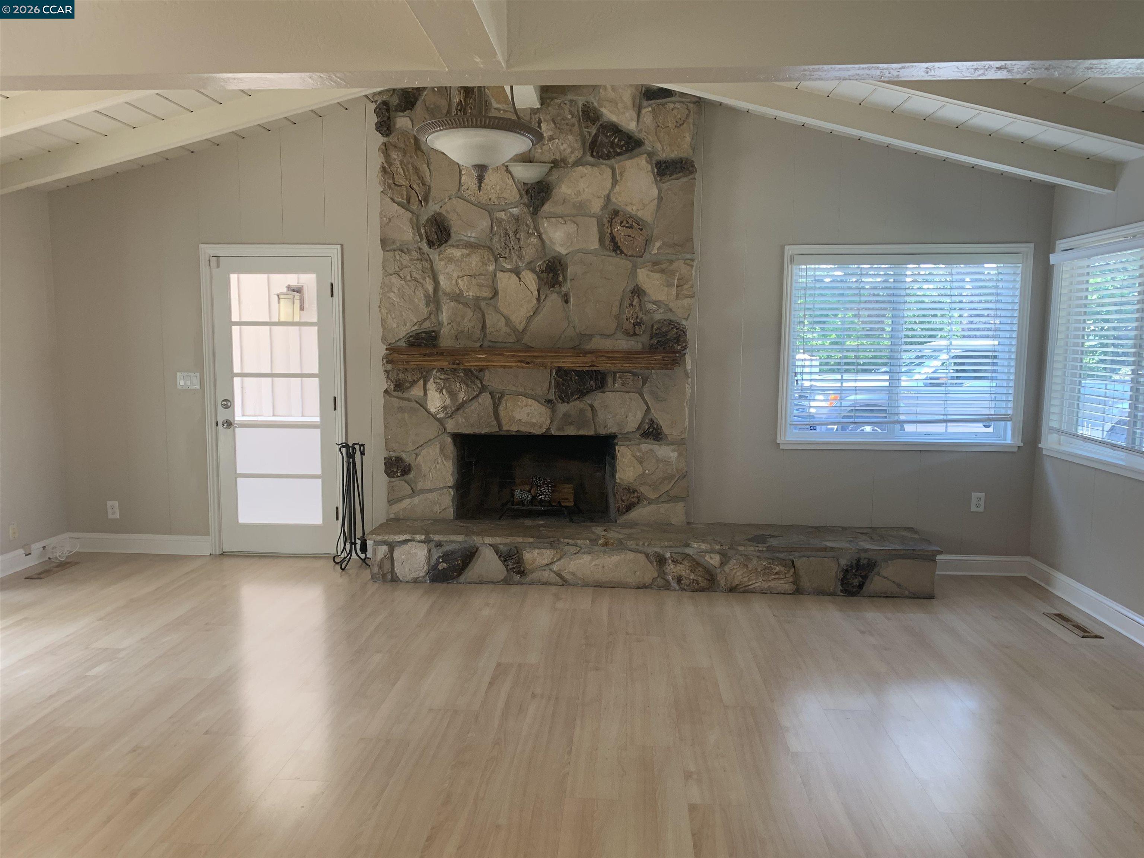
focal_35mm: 26
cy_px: 429
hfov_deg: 67.3
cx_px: 572
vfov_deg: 53.1
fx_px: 859
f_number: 1.8
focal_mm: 4.25
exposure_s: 1/60
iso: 64
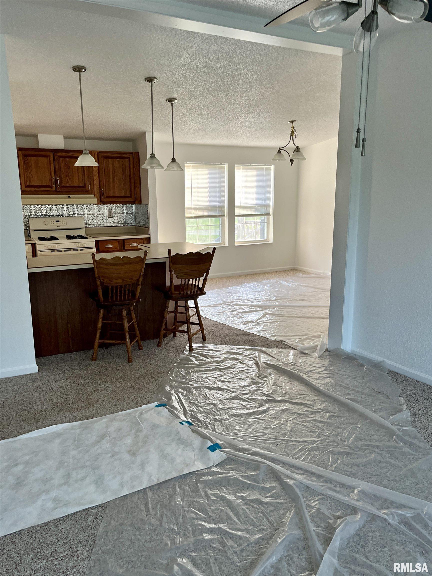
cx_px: 216
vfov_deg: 67.3
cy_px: 288
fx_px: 433
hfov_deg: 53.0
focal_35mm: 26
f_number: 1.6
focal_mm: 5.1
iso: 100
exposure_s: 1/121
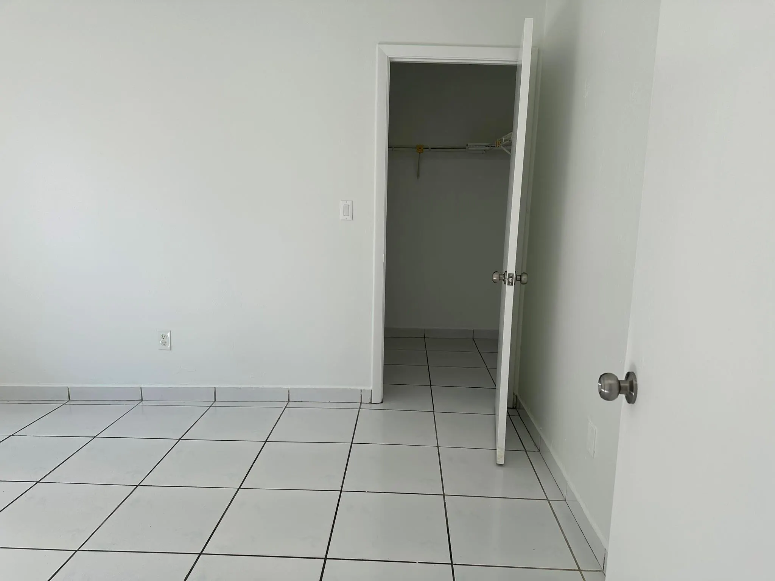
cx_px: 388
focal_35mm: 24
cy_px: 290
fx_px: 537
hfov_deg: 71.6
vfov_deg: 56.8
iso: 80
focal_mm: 6.86
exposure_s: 1/484
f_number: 1.78
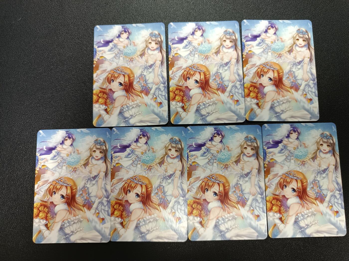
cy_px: 130
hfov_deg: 71.6
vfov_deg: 56.8
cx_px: 174
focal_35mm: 24
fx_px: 242
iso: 843
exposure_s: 1/50
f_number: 1.7
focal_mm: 5.31
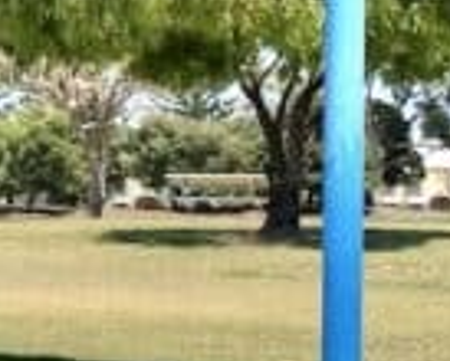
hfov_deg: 10.8
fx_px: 1894
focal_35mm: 142
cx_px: -739
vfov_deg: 10.6
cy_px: -138
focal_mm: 4.25
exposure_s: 1/2625
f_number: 1.8
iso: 32
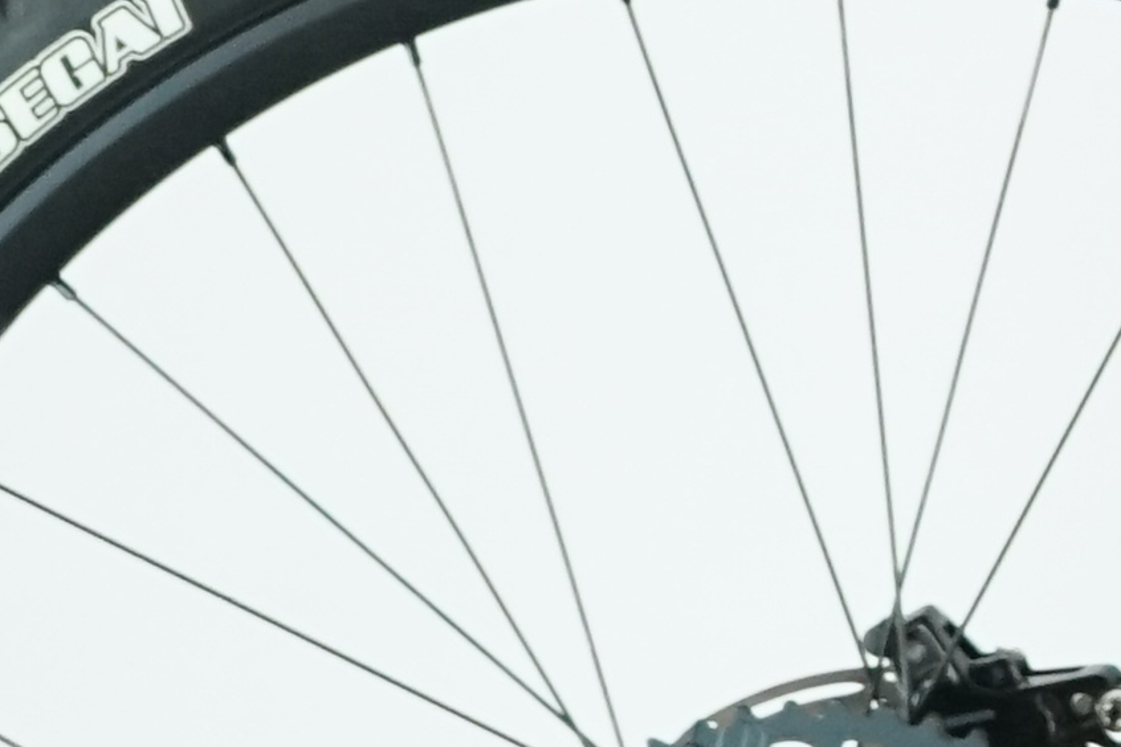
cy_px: 220
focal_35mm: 447
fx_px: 13918
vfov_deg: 3.1
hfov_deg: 4.4
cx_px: 3250
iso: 2000
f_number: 5.6
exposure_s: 1/200
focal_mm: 63
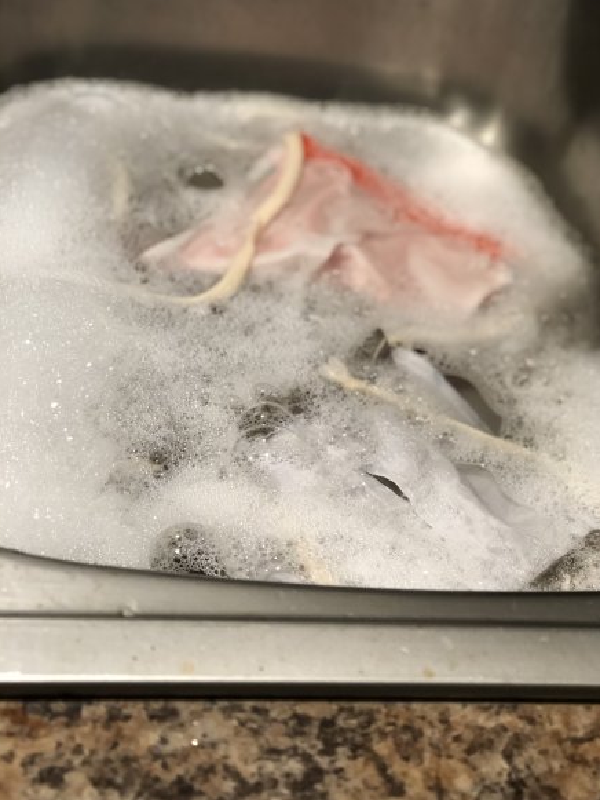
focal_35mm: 60
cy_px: 398
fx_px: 1386
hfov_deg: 24.4
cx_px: 312
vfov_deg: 32.2
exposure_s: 1/30
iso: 125
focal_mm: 6.6
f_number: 2.8
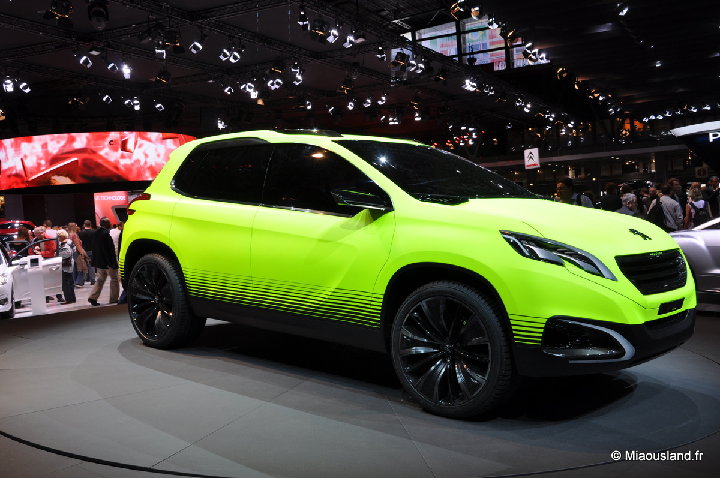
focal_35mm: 38
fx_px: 749
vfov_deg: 35.4
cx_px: 360
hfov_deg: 51.3
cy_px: 239
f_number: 8
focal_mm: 25
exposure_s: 1/60
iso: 200
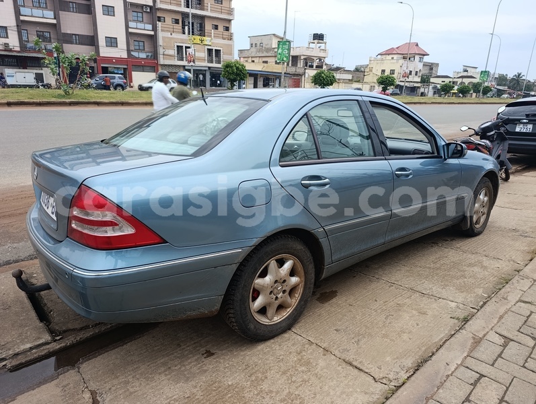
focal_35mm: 23
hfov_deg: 73.8
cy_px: 202
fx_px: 357
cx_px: 268
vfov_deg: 59.0
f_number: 1.65
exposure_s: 1/360
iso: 50
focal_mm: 6.11
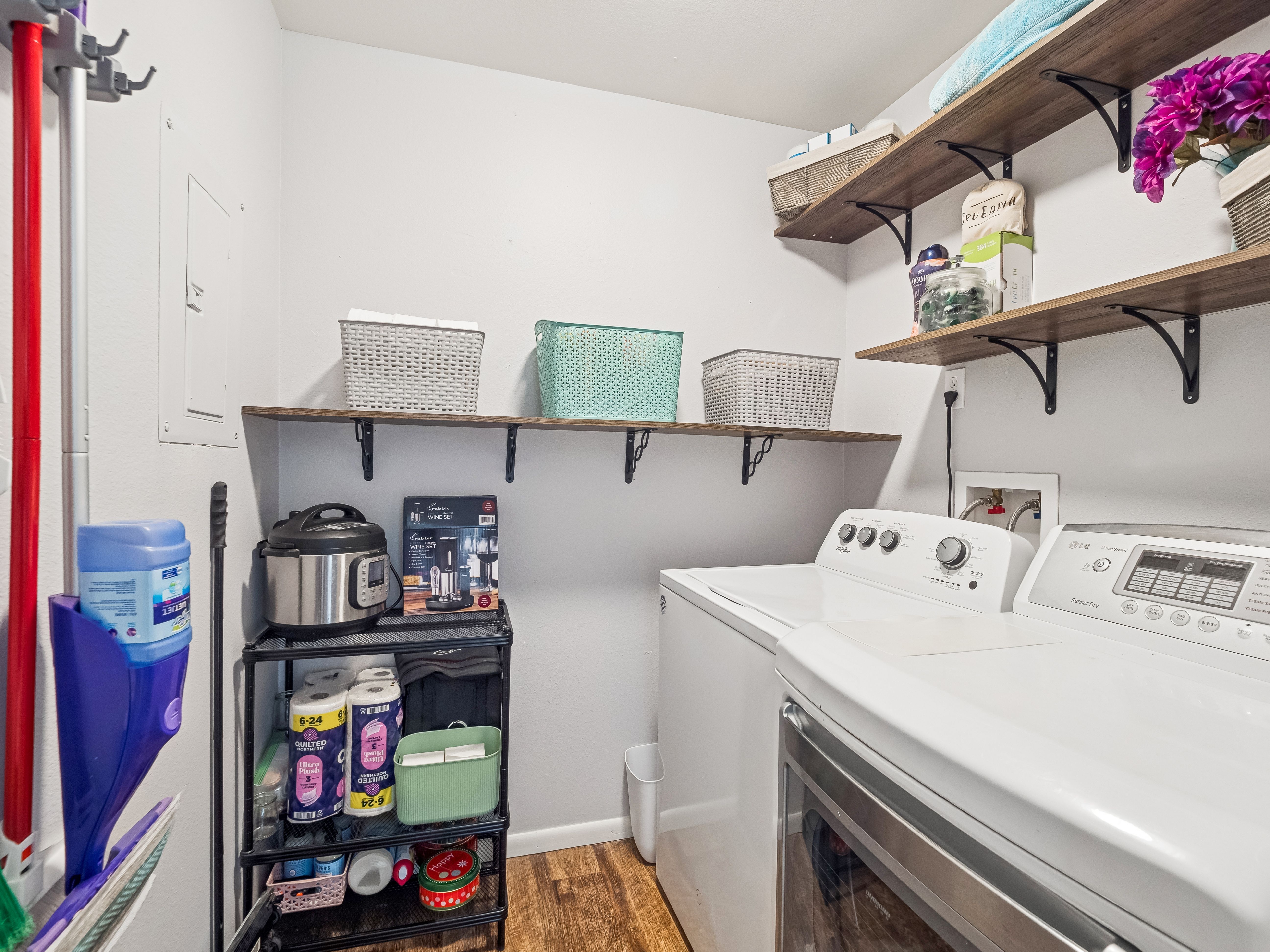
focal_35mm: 16
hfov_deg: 94.5
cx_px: 635
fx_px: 587
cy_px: 476
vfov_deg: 78.1
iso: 400
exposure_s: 1/10
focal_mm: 8
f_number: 5
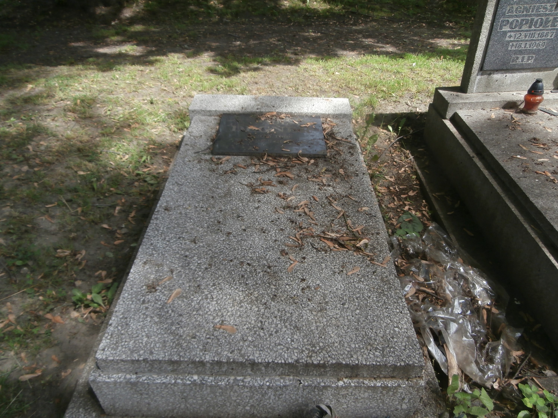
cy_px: 209
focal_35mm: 24
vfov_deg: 56.8
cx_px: 279
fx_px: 387
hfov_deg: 71.6
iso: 100
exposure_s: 1/320
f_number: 3
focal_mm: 4.2
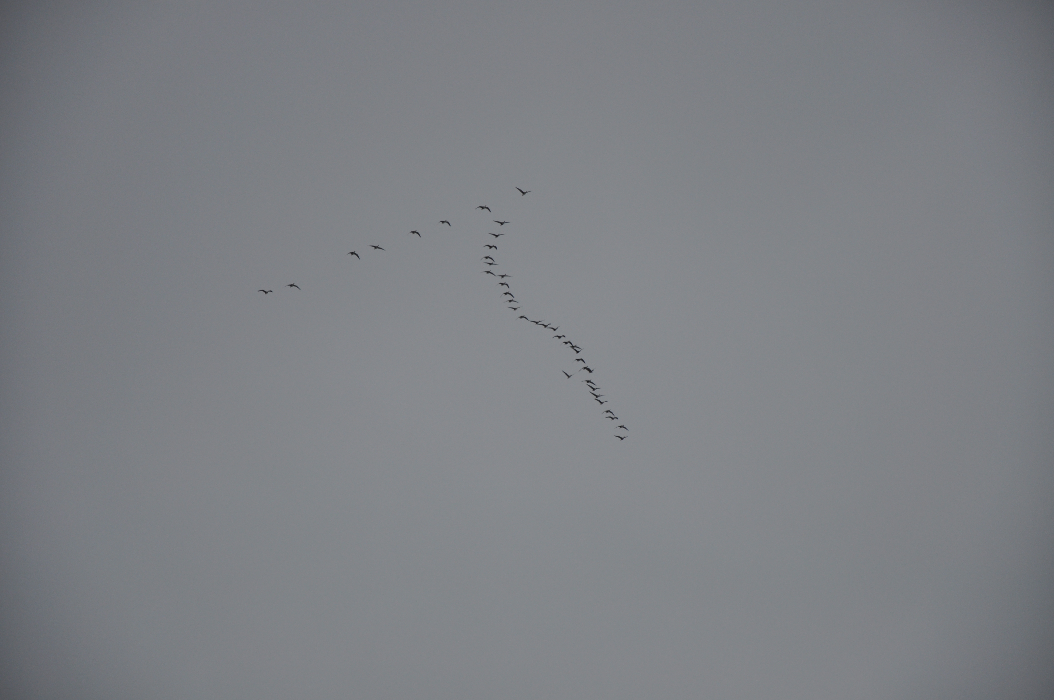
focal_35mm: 158
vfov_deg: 8.7
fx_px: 4606
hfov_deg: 13.1
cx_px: 527
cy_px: 350
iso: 200
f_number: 6.3
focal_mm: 105
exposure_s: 1/640
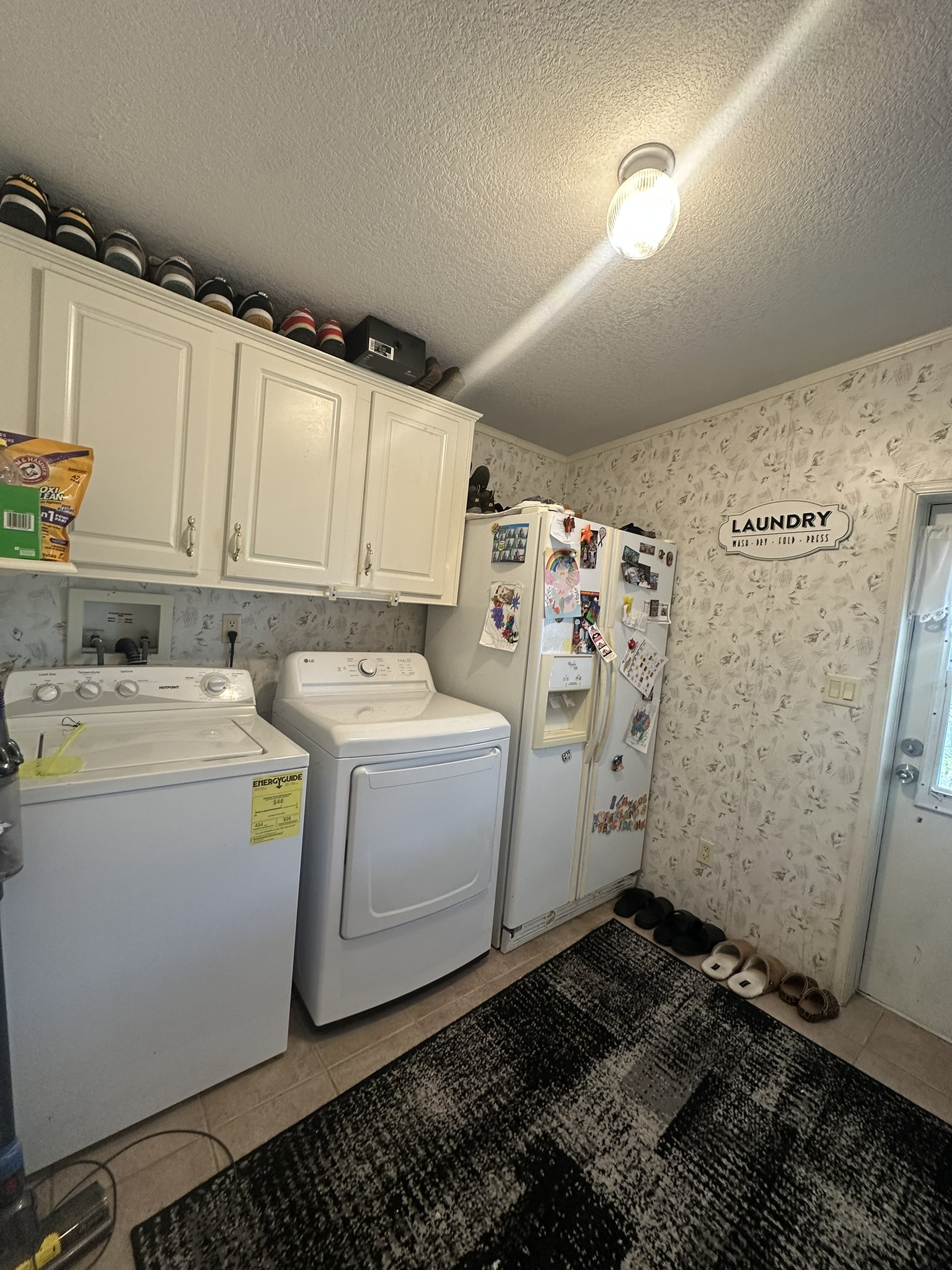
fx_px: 513
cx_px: 476
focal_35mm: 14
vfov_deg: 102.1
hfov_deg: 85.7
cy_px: 635
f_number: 2.2
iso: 200
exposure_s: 1/60
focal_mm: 2.22
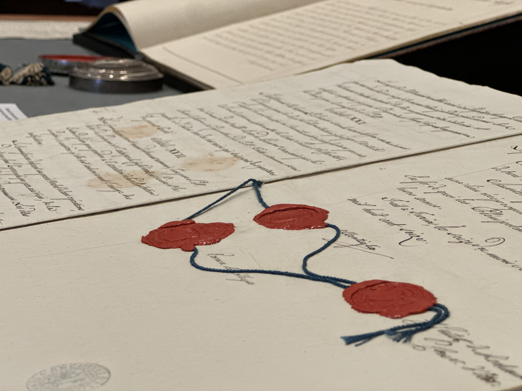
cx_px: 261
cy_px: 196
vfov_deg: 19.1
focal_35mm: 77
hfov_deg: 25.3
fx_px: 1161
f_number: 2.8
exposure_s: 1/33
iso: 250
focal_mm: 9
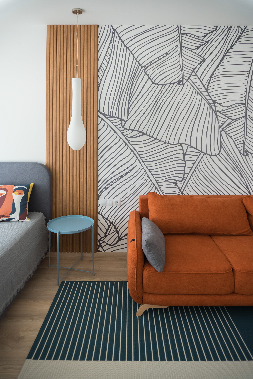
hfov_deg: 53.1
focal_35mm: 24
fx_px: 253
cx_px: 126
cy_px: 190
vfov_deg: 73.7
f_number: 3.5
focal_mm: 16
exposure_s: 1/200
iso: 500
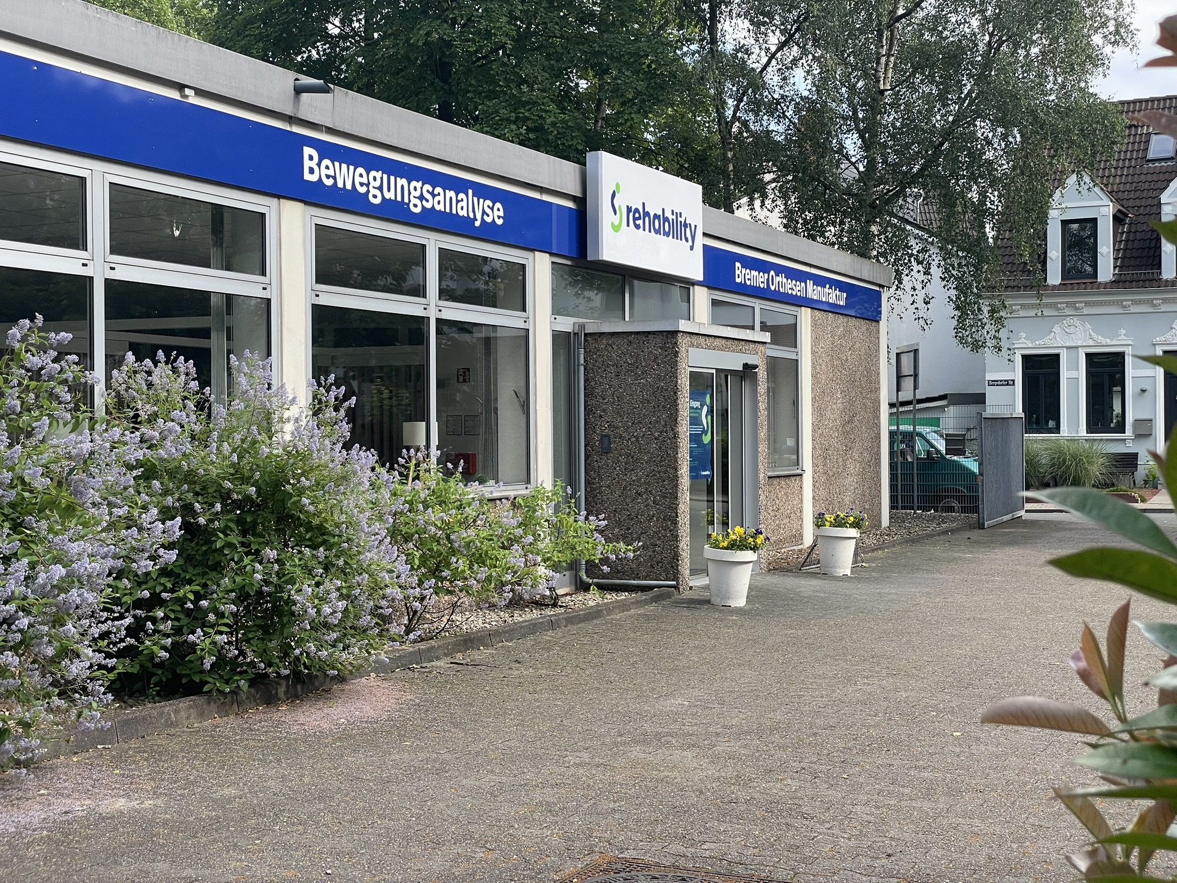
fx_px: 1768
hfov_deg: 36.8
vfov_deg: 28.0
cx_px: 588
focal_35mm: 52
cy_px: 442
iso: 25
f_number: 2
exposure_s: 1/516
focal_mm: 6
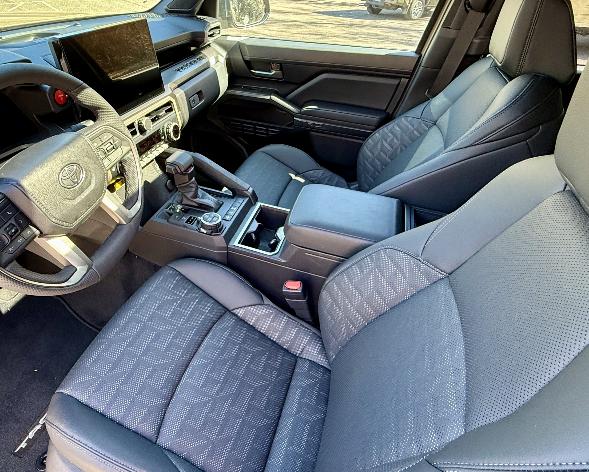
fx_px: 384
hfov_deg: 74.5
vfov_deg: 62.8
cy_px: 199
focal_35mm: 22
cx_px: 246
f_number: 2.2
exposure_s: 1/99
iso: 250
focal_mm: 2.22
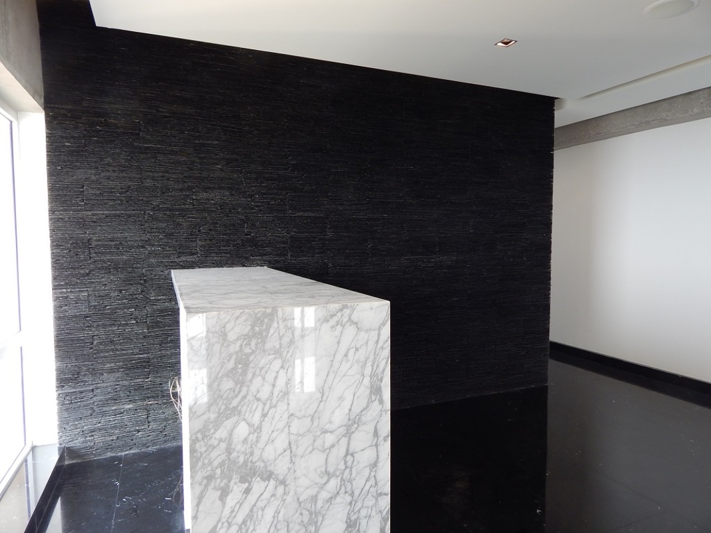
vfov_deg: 58.9
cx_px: 356
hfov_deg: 73.9
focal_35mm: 23
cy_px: 266
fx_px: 473
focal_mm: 4
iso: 125
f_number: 3
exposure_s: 1/40
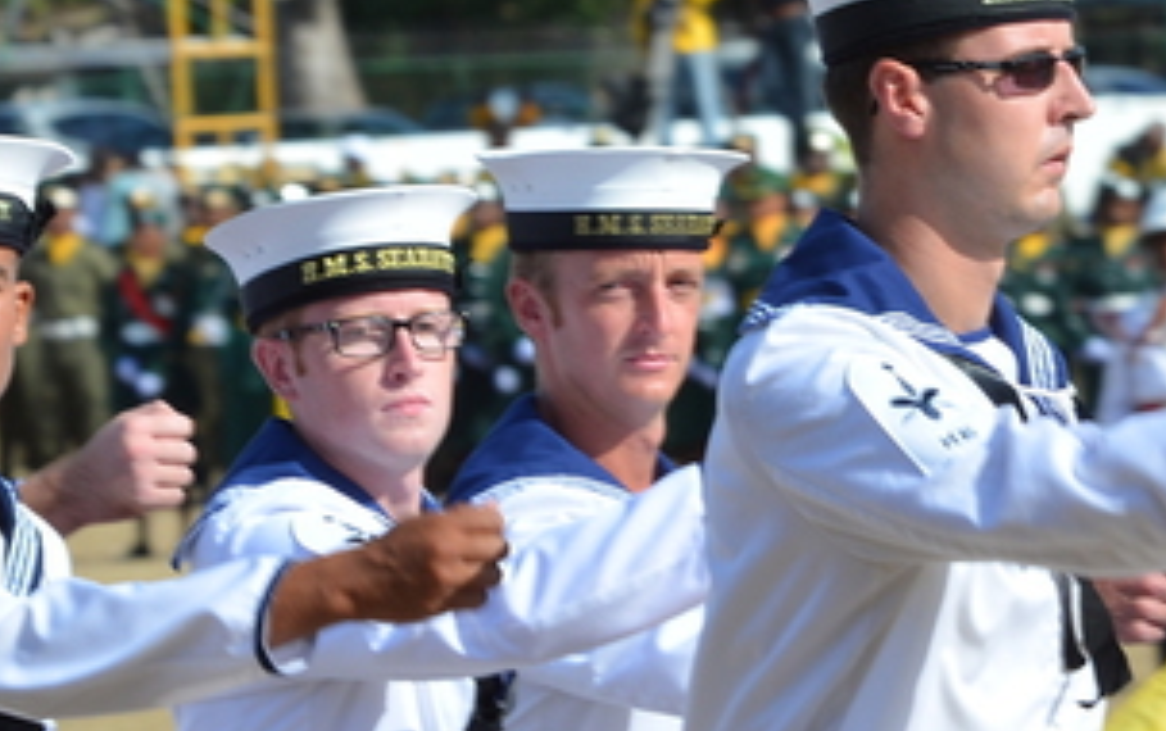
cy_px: 167
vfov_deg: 1.9
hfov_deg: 3.1
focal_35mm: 686
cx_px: 1043
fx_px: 21825
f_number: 13
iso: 160
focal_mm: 195
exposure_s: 1/200
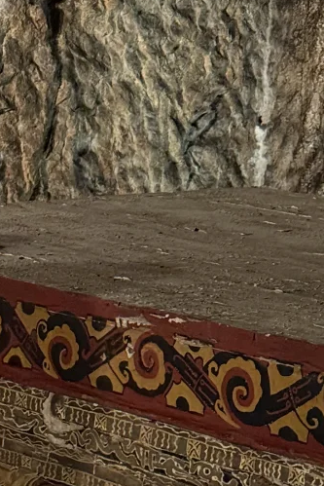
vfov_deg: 13.9
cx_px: 367
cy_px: -77
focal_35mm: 144
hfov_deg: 9.4
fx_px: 1943
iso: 800
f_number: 1.78
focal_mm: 6.76
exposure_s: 1/18
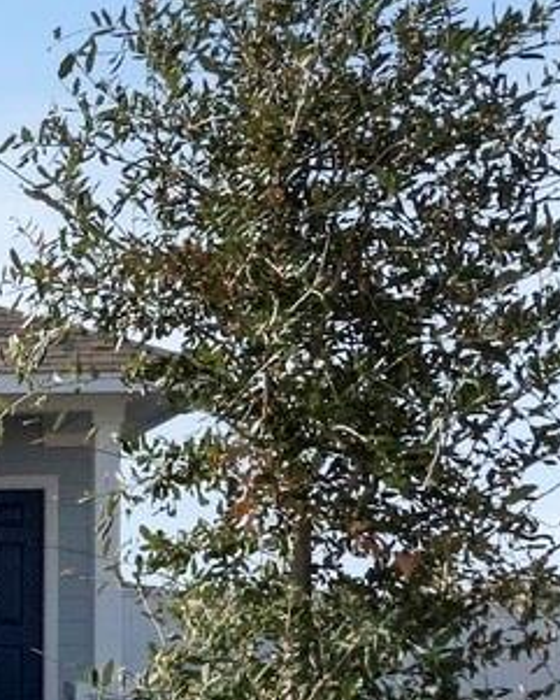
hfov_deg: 8.1
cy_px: 133
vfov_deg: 10.6
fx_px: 3769
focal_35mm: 182
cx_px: -545
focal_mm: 24
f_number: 8
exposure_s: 1/3200
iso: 400
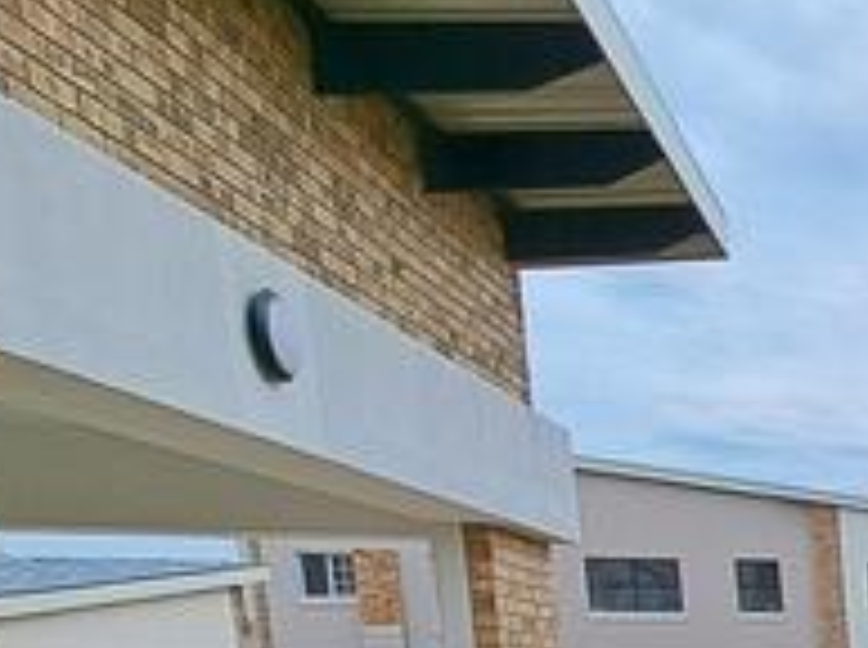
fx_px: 1352
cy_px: 891
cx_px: 1660
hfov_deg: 20.5
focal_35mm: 54
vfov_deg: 23.2
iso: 50
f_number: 2.2
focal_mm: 1.74
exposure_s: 1/2119
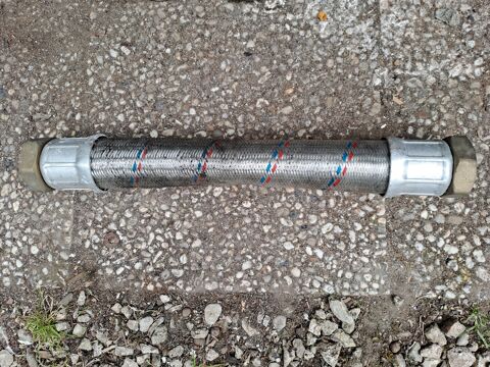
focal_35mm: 25
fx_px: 354
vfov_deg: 54.9
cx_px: 245
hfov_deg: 69.4
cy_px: 184
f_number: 1.8
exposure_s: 1/100
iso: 40
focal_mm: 4.65
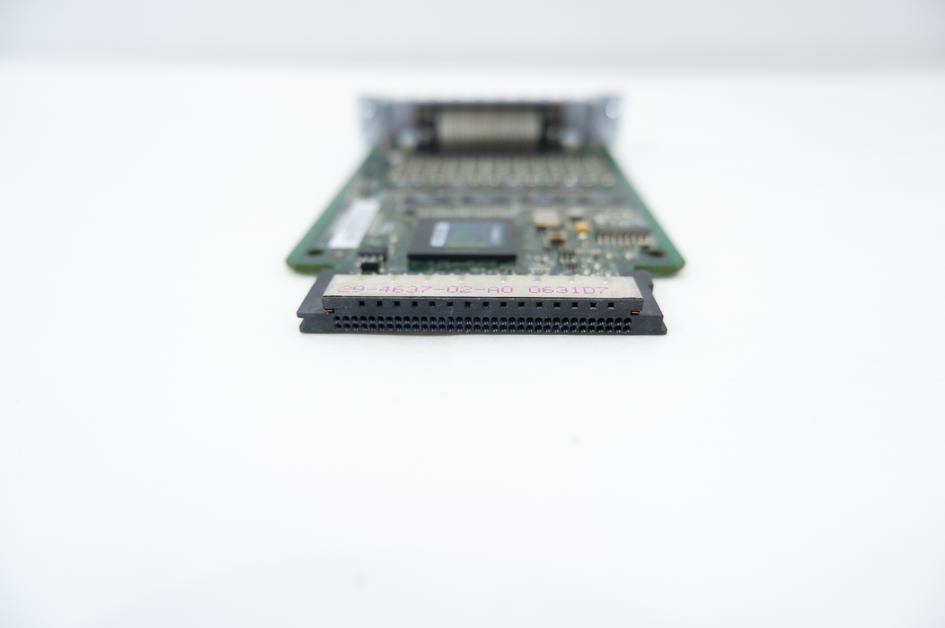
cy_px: 314
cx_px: 472
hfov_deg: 76.1
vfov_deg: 55.0
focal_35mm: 23
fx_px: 603
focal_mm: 15
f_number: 3.5
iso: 200
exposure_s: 1/70
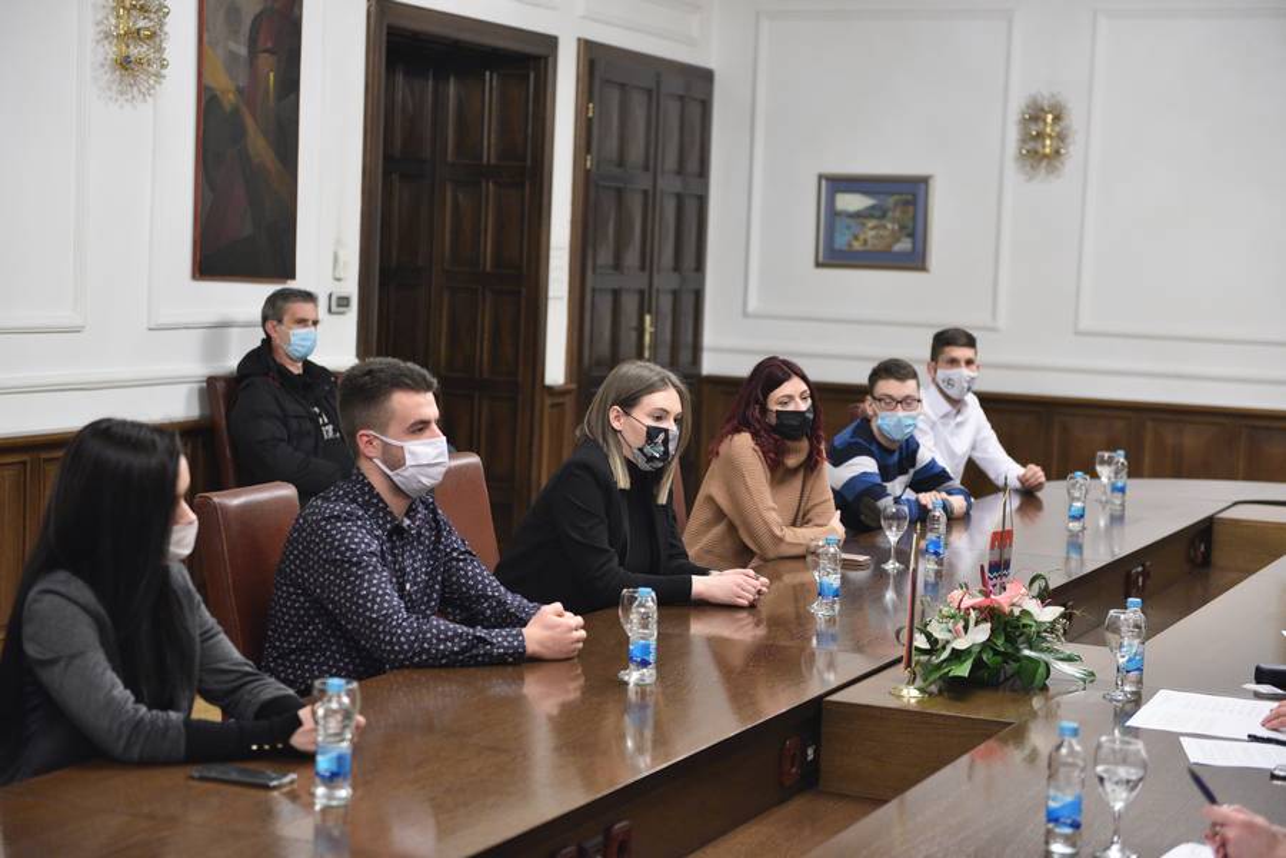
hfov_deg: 28.8
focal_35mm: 70
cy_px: 429
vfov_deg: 19.5
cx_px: 643
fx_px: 2500
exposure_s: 1/60
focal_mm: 70
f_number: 2.8
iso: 2500
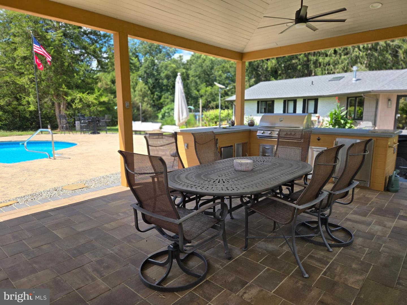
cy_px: 152
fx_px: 270
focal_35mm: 23
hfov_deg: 73.9
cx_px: 204
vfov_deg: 58.9
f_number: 1.8
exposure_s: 1/976
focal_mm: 5.4
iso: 25
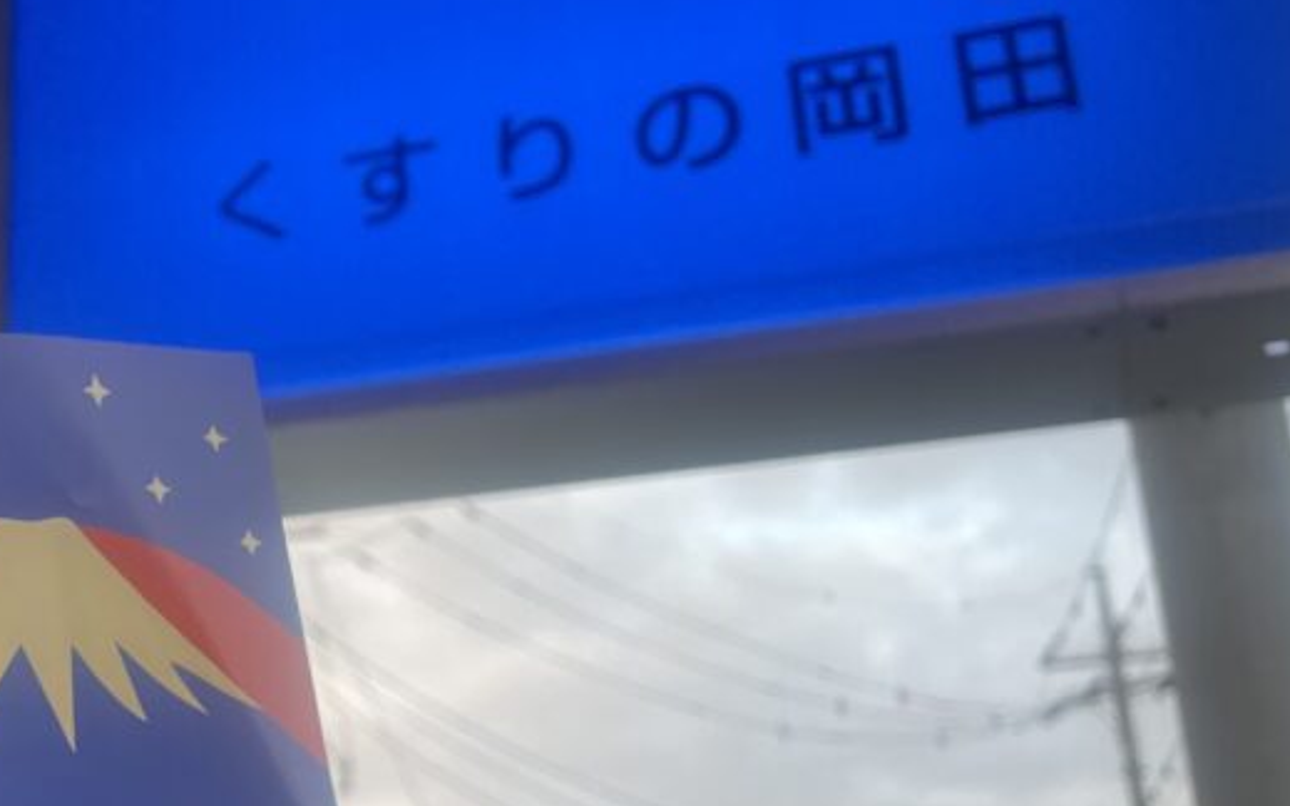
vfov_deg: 19.1
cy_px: 358
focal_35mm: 68
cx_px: -37
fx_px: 2390
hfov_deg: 28.2
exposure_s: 1/100
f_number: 1.6
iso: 40
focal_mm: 4.2
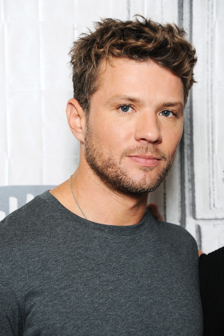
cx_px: 112
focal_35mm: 122
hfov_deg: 11.2
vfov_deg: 16.8
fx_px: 1138
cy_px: 168
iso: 800
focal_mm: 122
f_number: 6.3
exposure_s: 1/160
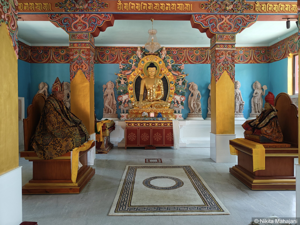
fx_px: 208
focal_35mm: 24
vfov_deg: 56.8
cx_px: 150
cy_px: 112
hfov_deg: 71.6
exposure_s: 1/50
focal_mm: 5.59
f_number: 1.8
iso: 125
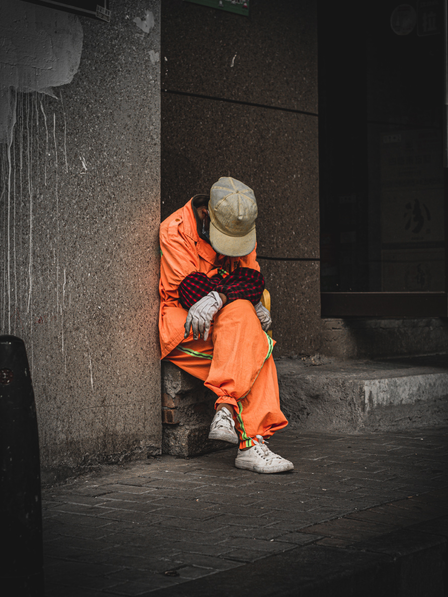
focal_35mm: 87
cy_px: 298
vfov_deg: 22.5
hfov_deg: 17.0
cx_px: 222
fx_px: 1500
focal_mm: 43
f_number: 5
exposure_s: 1/400
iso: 200
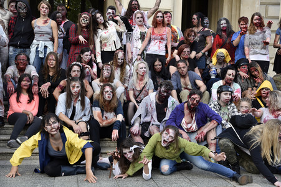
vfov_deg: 21.9
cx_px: 140
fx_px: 484
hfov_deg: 32.4
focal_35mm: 62
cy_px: 94
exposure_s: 1/160
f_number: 6.3
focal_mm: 62
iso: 400
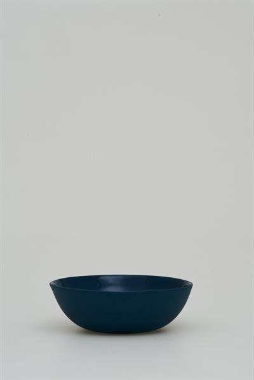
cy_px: 190
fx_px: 951
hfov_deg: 15.2
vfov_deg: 22.6
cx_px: 127
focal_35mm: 90
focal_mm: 90
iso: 500
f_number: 11
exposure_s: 1/100
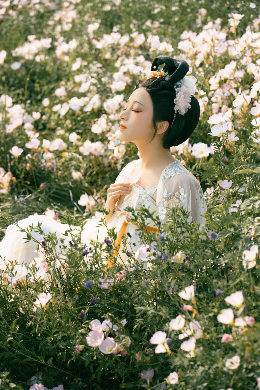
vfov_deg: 18.6
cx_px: 130
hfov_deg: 12.5
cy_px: 195
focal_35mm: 110
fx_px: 1192
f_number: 5.6
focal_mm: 110
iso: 200
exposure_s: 1/640
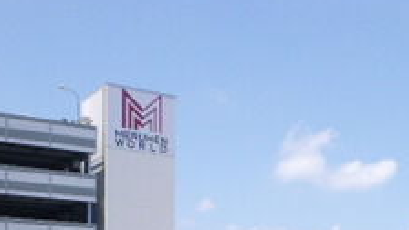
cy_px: 371
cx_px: 334
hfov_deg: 28.3
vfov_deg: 15.0
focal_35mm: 73
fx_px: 792
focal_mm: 4.5
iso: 100
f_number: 3.9
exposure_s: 1/500
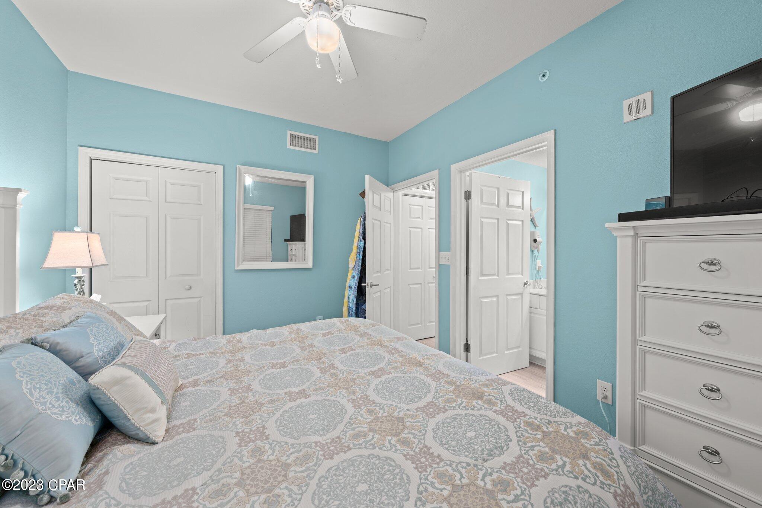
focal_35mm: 14
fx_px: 296
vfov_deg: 81.2
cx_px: 381
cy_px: 254
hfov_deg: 104.3
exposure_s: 5
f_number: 10
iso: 250
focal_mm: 14
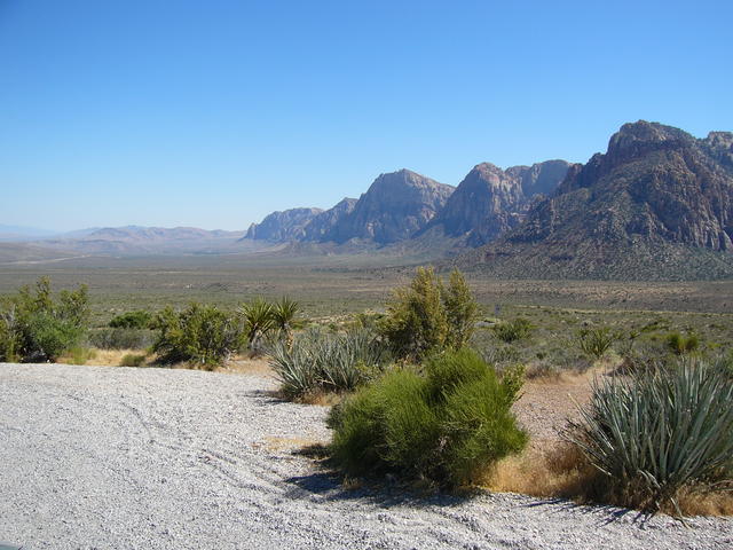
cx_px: 366
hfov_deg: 52.6
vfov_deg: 40.7
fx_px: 741
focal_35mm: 35
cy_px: 275
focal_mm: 5.8
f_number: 8
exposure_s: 1/160
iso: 50
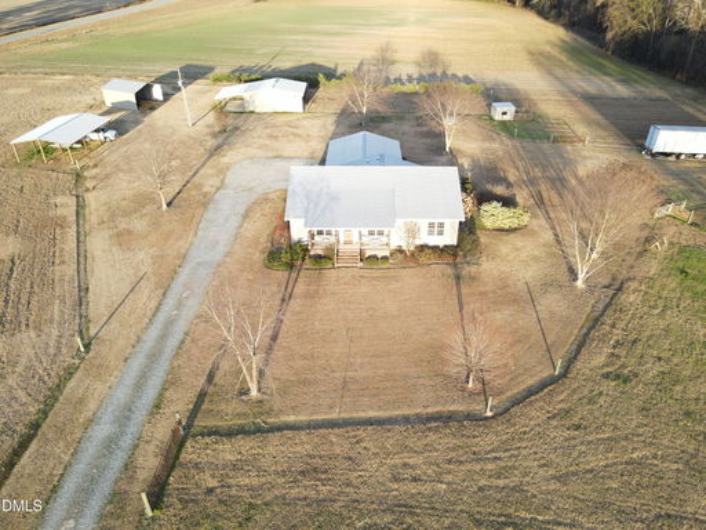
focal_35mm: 24
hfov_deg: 71.6
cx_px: 353
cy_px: 265
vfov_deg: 56.8
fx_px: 489
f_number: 2.8
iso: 100
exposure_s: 1/100
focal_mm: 4.5
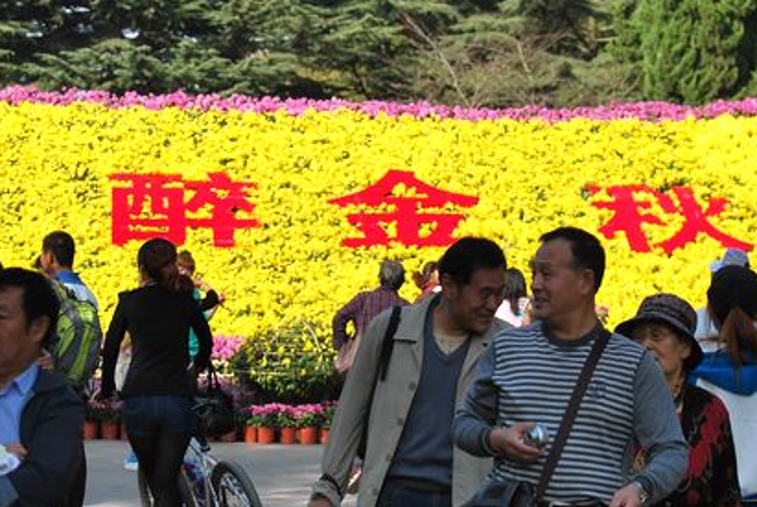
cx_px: 256
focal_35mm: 143
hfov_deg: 14.3
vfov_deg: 9.6
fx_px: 3010
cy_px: 215
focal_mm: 70
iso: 200
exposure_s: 1/1000
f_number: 4.5
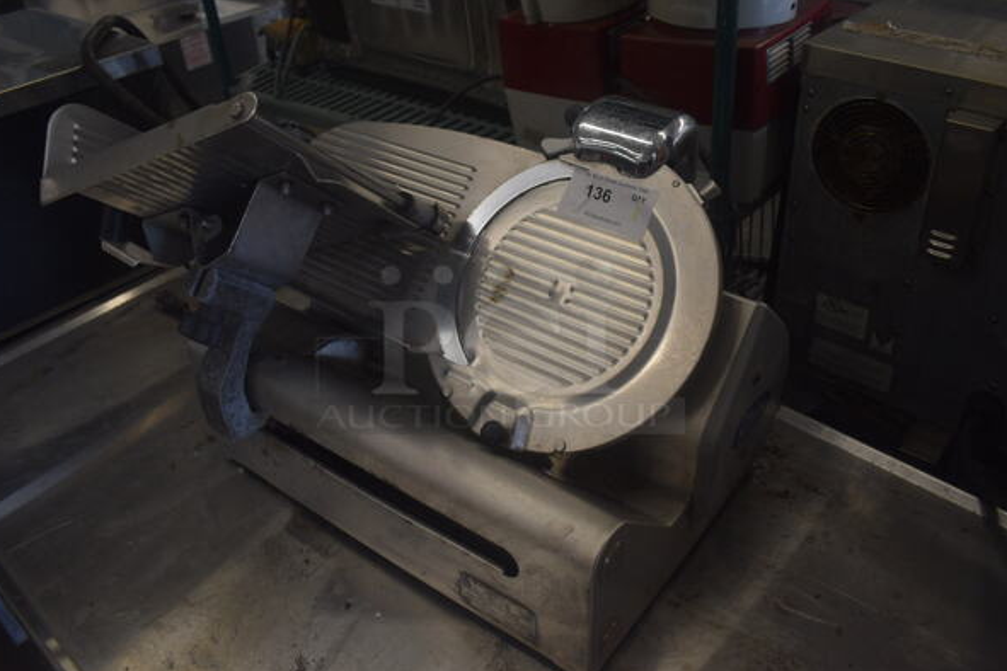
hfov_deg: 60.3
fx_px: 867
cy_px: 344
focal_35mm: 31
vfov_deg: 42.3
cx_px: 496
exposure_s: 1/250
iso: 640
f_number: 3.5
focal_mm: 20
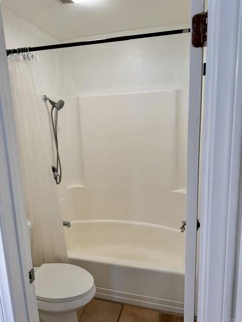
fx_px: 224
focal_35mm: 24
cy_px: 161
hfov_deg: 56.8
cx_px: 121
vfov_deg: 71.6
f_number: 1.78
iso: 125
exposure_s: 1/120
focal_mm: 6.86
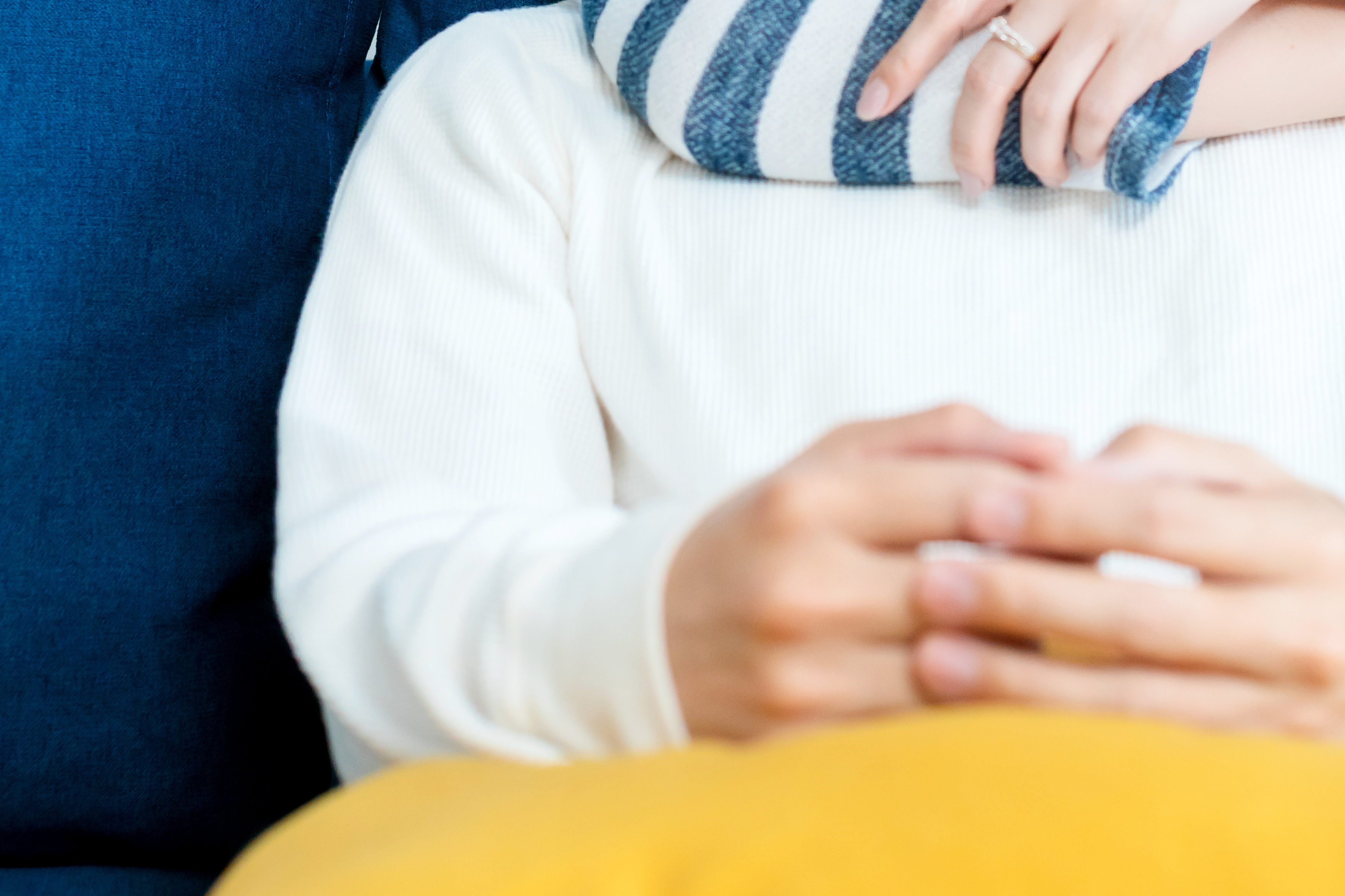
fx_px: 4222
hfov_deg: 18.1
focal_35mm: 113
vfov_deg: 12.0
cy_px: 21
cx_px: 673
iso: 1000
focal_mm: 50
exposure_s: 1/400
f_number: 3.5
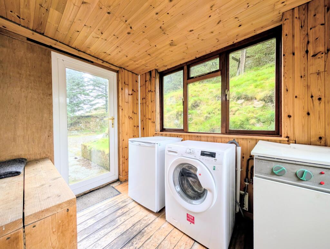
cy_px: 124
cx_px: 165
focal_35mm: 12
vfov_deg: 94.6
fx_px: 115
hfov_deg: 110.5
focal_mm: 2.02
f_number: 1.7
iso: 66
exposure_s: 1/64.6
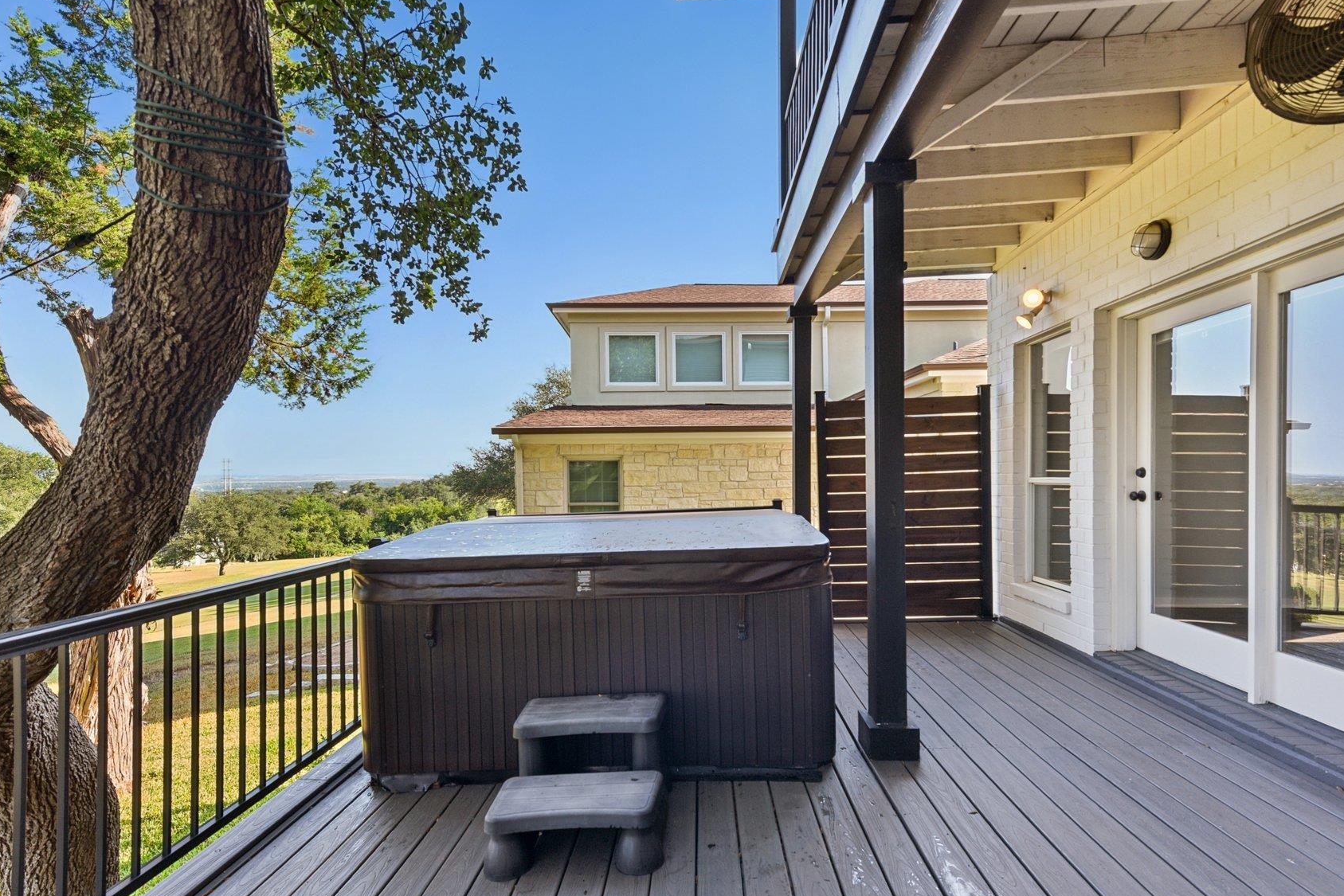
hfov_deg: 93.3
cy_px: 463
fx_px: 635
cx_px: 686
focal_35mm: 17
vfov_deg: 70.4
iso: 100
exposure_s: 1/40
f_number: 8
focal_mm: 14
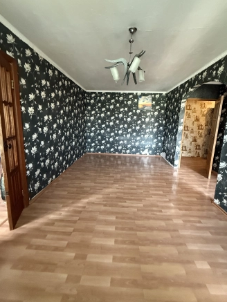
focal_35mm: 15
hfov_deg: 81.7
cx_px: 118
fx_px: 131
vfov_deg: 98.1
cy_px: 144
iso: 1000
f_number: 2.2
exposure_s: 1/60
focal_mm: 2.22
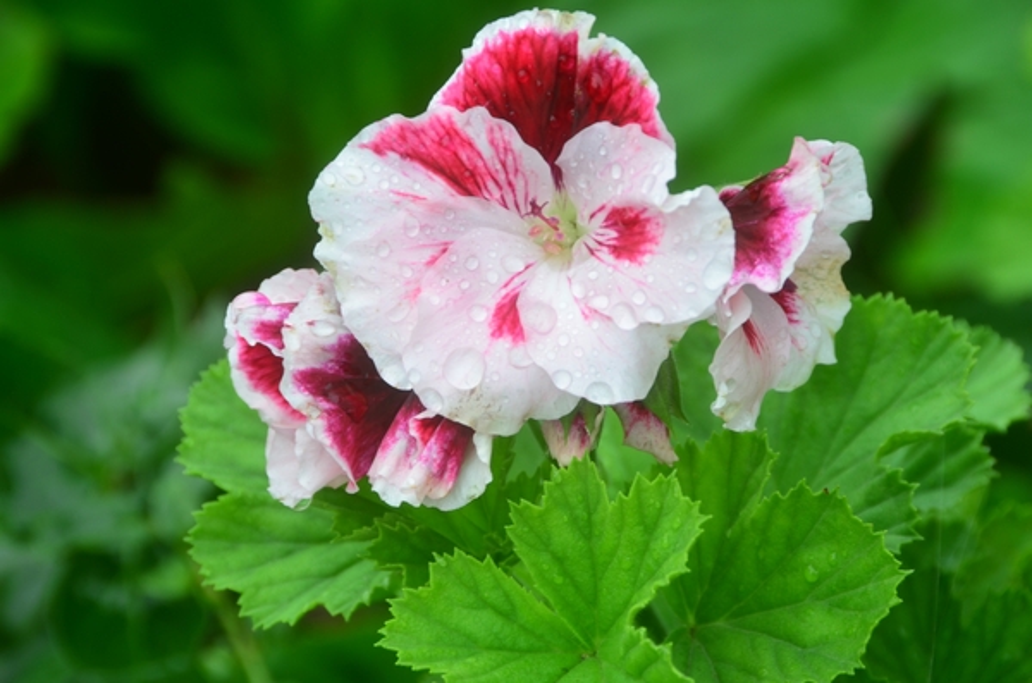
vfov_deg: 4.6
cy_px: 342
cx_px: 516
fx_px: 8580
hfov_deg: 6.9
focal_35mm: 300
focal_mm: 200
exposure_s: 1/60
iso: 200
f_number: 10
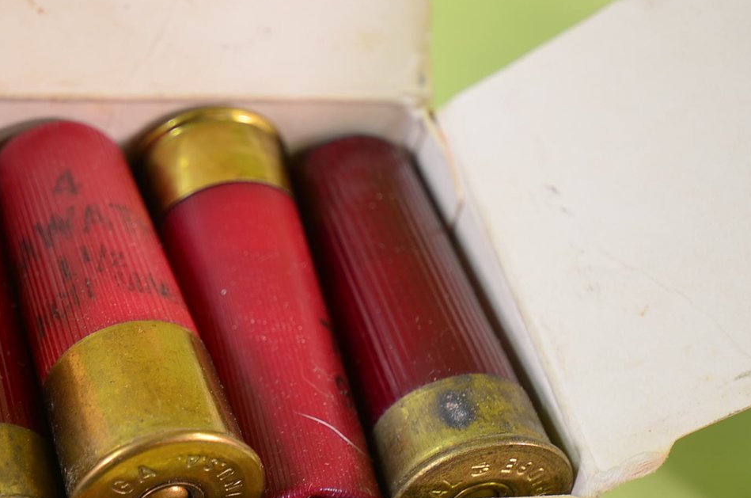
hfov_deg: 30.1
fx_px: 1353
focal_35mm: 65
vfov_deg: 20.8
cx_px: 132
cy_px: 312
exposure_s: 1/25
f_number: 4.5
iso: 100
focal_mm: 24
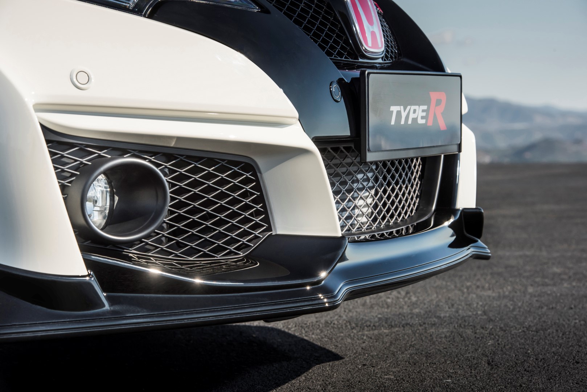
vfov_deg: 11.2
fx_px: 1990
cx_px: 294
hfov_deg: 16.8
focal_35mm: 122
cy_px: 196
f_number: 10
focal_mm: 122
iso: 400
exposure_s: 1/250
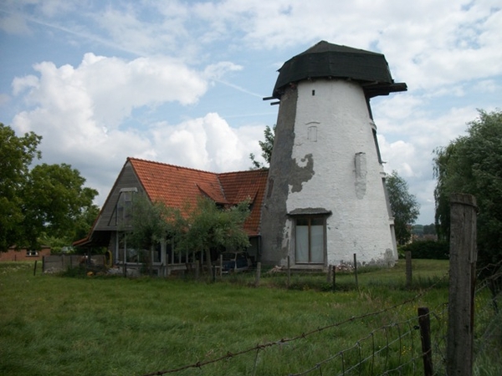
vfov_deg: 44.2
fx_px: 464
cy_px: 188
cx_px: 251
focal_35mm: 32
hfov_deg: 56.8
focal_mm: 5.7
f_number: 8.8
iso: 80
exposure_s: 1/250
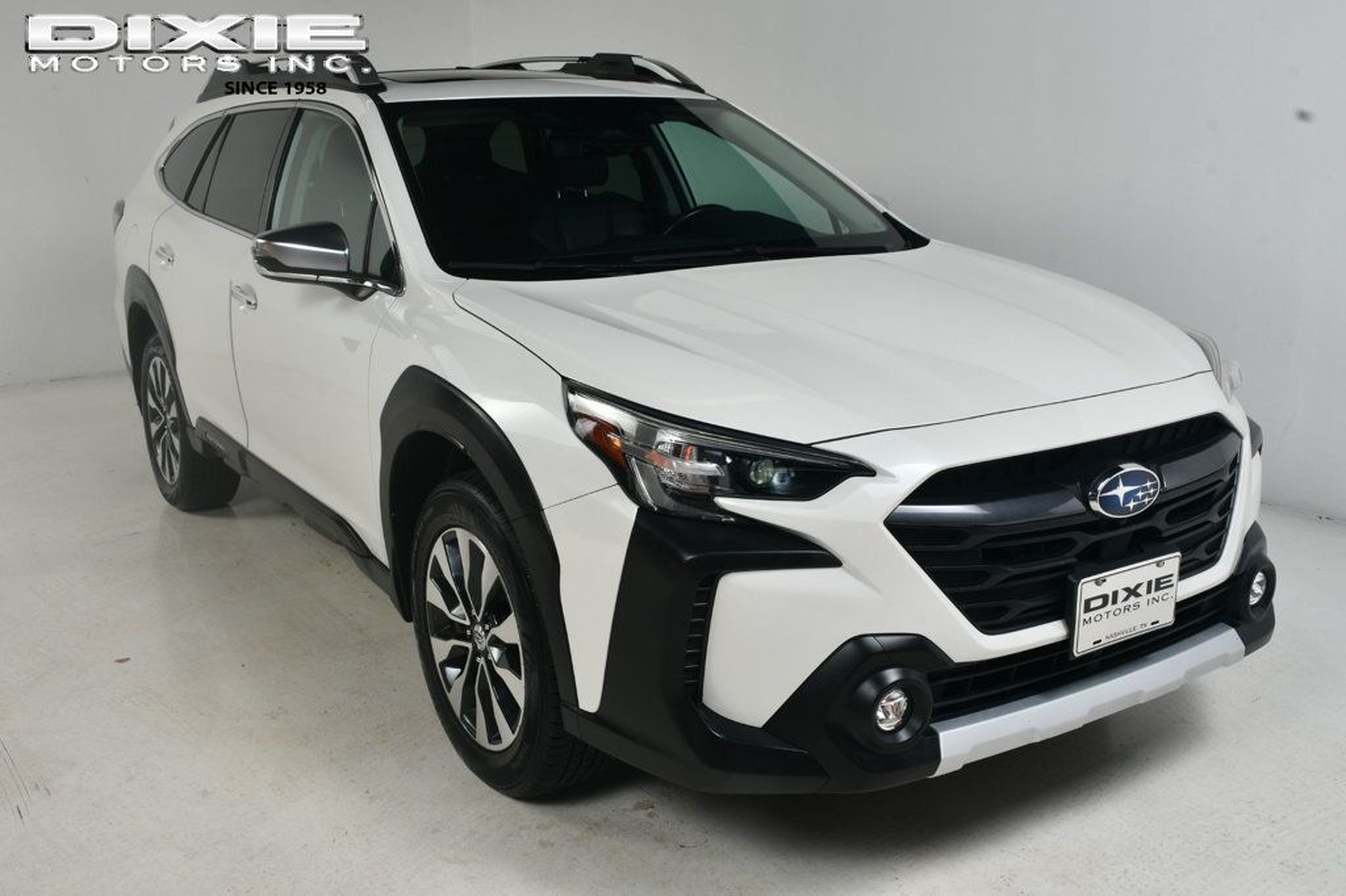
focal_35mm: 36
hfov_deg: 53.1
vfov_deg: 36.8
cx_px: 673
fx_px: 1345
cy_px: 448
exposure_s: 1/160
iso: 100
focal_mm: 24
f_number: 14
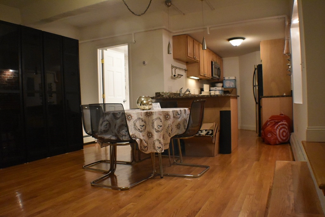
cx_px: 162
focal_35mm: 36
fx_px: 325
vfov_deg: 36.9
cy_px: 108
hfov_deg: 53.1
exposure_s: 1/125
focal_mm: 24
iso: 5000
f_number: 4
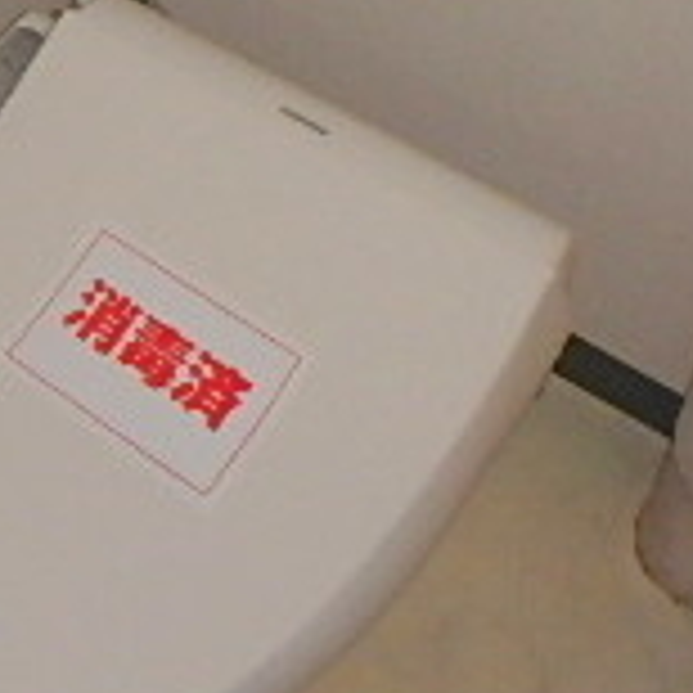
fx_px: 1744
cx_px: -76
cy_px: -104
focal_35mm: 77
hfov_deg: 21.3
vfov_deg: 21.2
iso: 400
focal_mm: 3.7
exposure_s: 1/30
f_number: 3.5
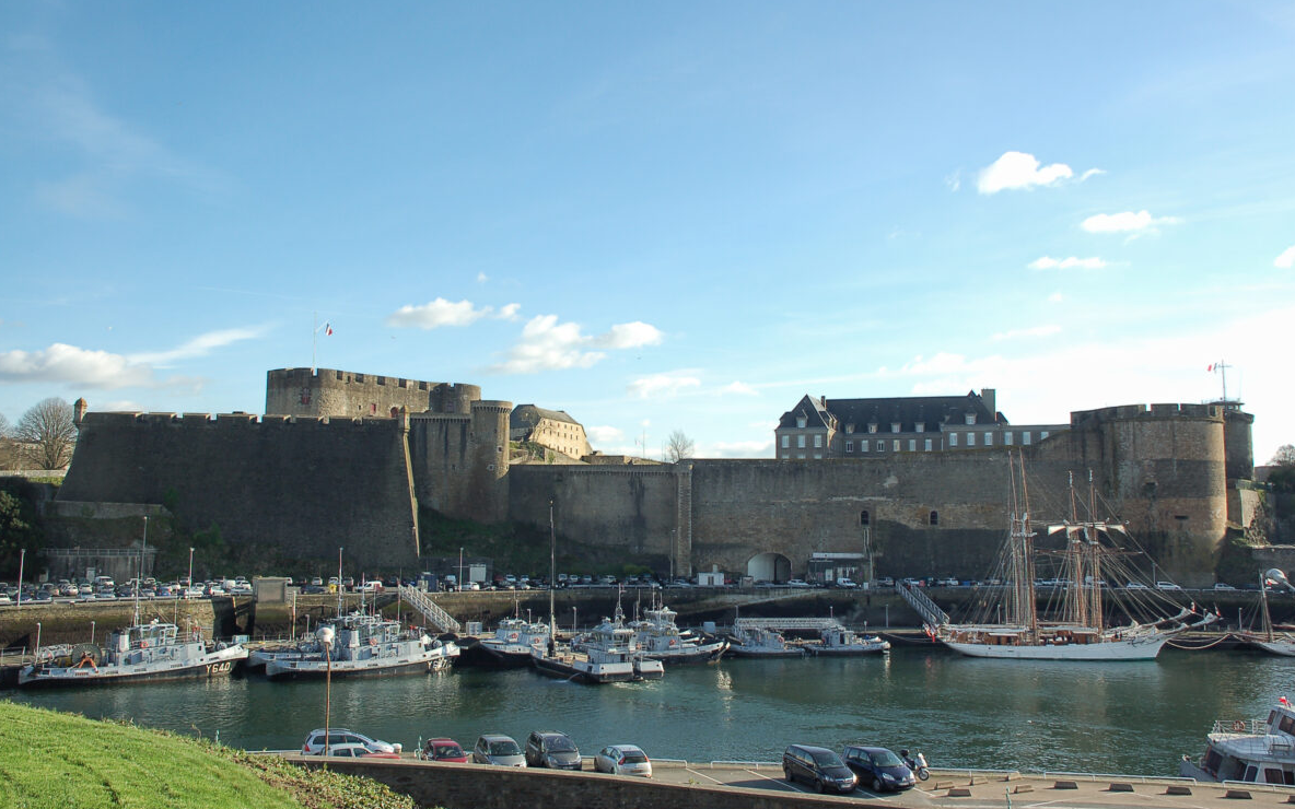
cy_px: 396
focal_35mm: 33
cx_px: 652
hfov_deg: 58.9
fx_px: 1148
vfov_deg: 38.8
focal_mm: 21
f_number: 11
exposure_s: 1/125
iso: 200
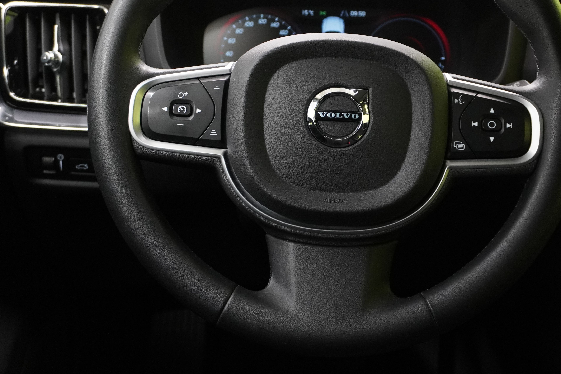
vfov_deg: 25.8
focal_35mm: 52
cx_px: 343
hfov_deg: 38.0
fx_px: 810
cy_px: 113
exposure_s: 1/40
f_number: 4
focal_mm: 22
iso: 2000
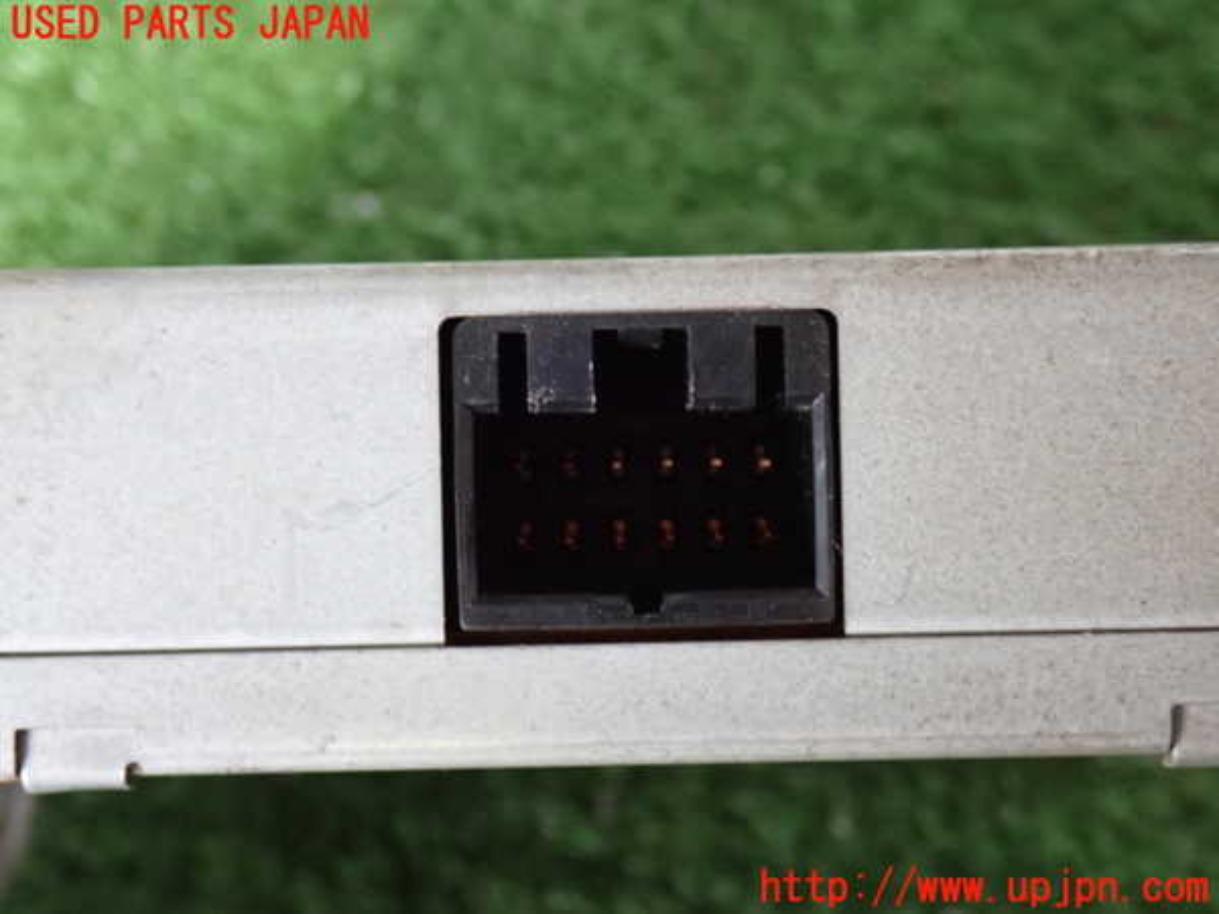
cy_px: 457
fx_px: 2500
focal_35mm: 71
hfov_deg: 27.4
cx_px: 610
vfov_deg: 20.7
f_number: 3.9
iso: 1250
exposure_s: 1/15
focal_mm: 12.73
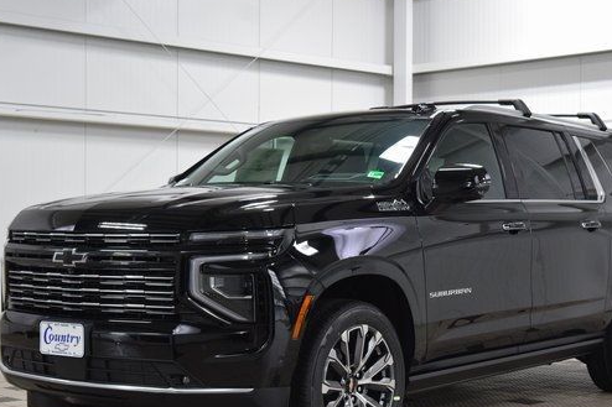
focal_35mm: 70
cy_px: 247
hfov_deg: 28.8
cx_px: 339
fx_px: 1190
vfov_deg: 19.4
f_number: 5.6
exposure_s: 1/60
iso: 1600
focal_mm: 36
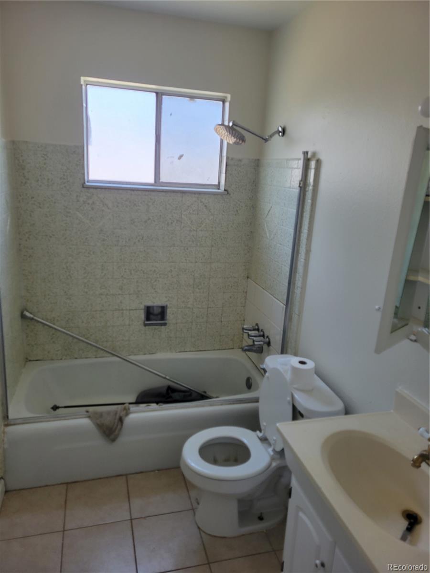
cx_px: 215
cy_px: 286
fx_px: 431
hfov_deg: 53.1
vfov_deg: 67.3
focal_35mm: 26
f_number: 1.8
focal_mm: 5.4
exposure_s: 1/119
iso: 80
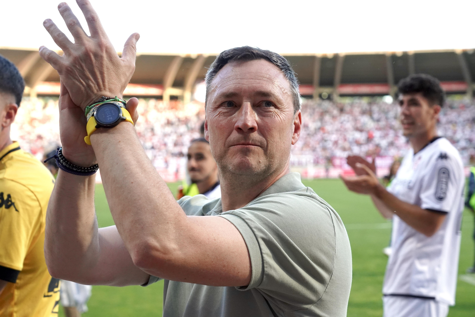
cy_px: 158
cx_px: 238
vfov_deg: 18.7
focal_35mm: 73
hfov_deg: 27.7
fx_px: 963
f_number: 6.3
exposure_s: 1/500
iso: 4000
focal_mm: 73
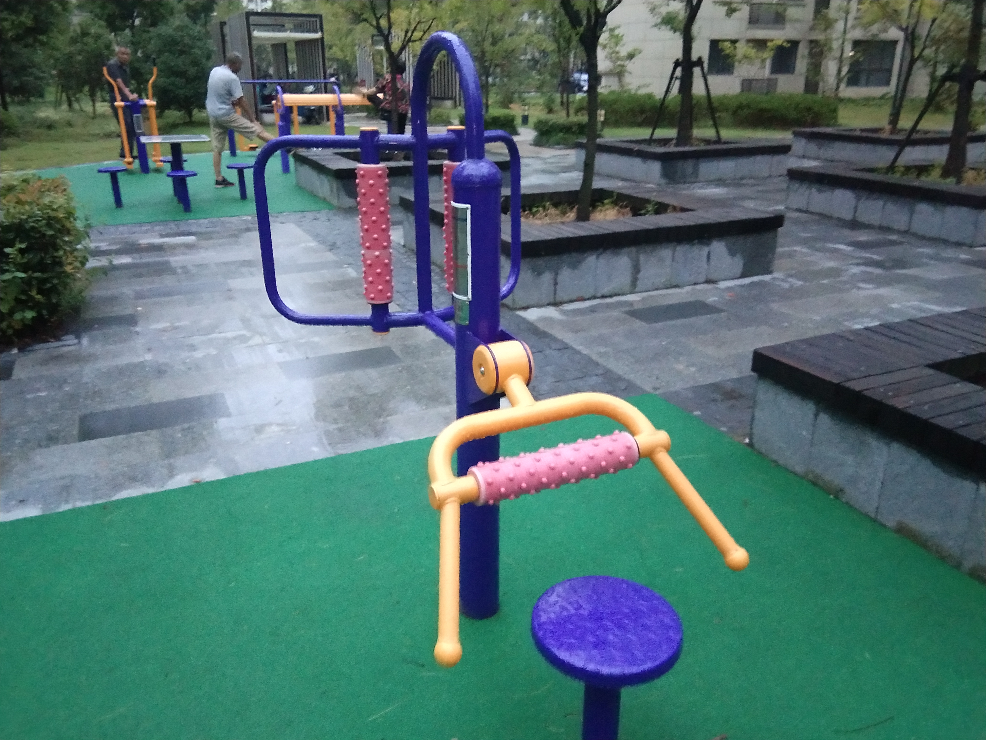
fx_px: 883
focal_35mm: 31
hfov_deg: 58.4
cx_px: 493
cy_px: 370
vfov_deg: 45.4
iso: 1000
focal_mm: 3.69
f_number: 2.2
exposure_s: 1/16.7
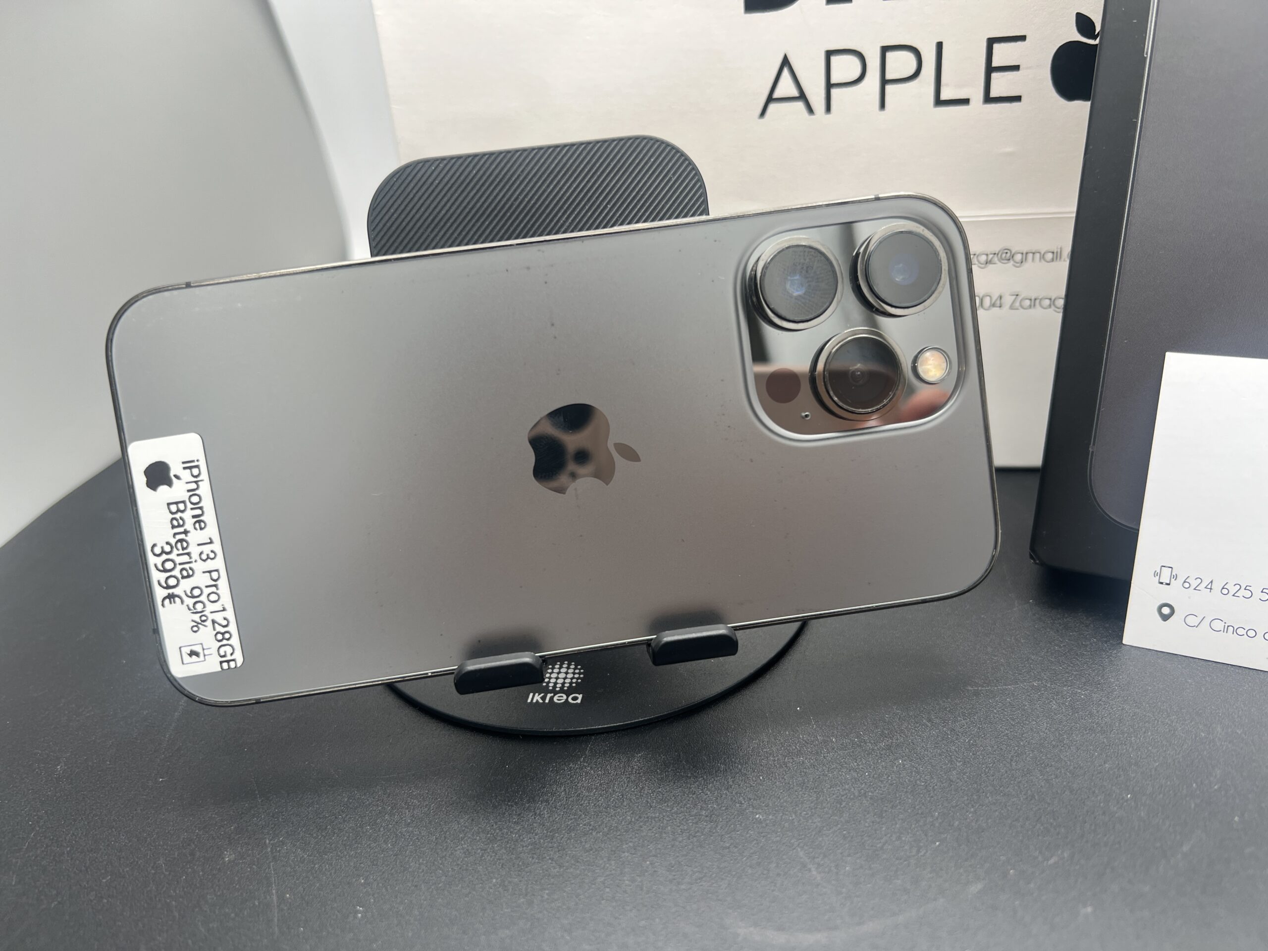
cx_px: 634
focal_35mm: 26
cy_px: 476
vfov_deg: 53.1
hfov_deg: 67.3
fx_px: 952
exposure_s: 1/120
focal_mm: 5.7
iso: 32
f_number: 1.5
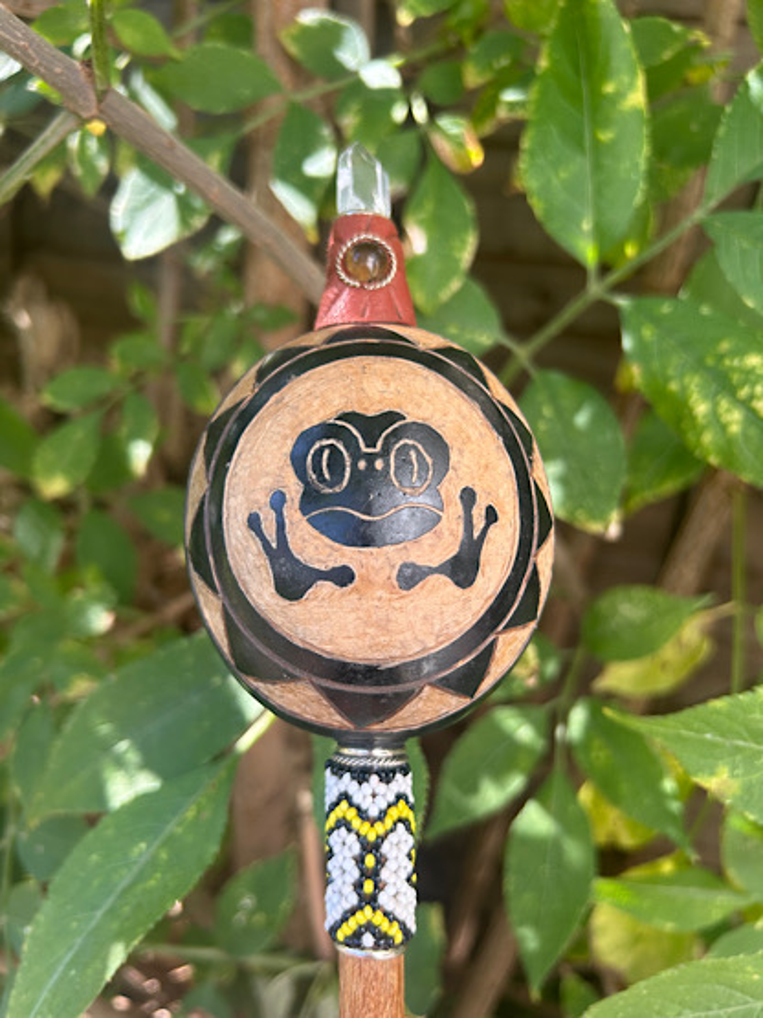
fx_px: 764
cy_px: 509
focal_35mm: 26
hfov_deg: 53.0
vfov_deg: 67.3
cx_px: 382
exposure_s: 1/384
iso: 50
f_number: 1.5
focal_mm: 5.7
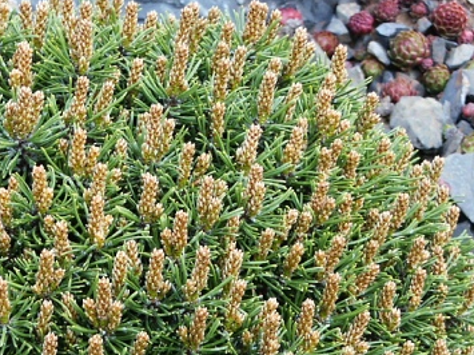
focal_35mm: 176
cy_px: 336
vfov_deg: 8.4
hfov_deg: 11.2
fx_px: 2409
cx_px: 69
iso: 64
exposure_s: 1/125
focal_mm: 15.53
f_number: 3.6
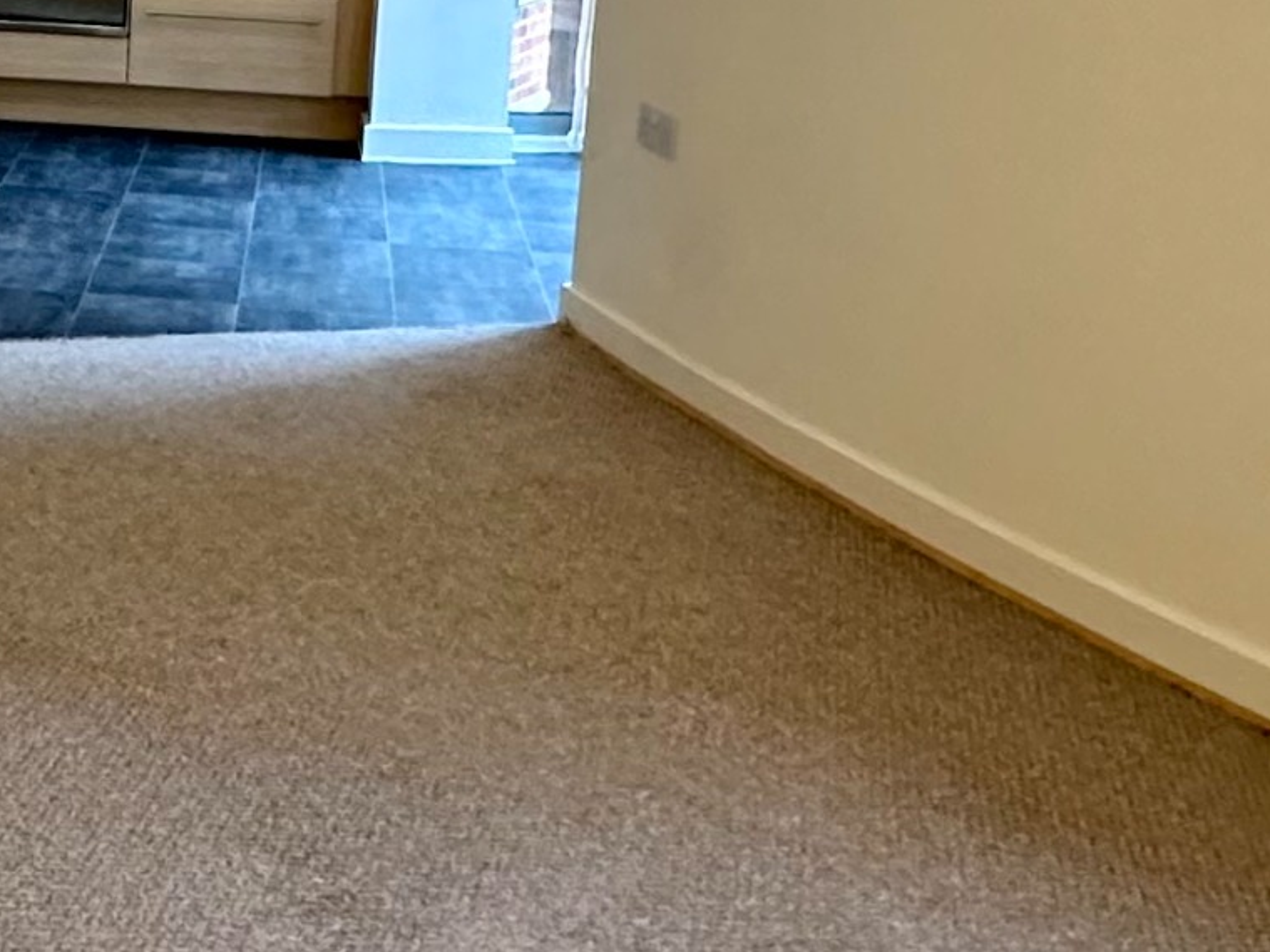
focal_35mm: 62
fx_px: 2274
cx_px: -100
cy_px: 35
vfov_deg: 22.8
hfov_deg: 28.5
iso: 250
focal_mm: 2.22
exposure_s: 1/50
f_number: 2.2
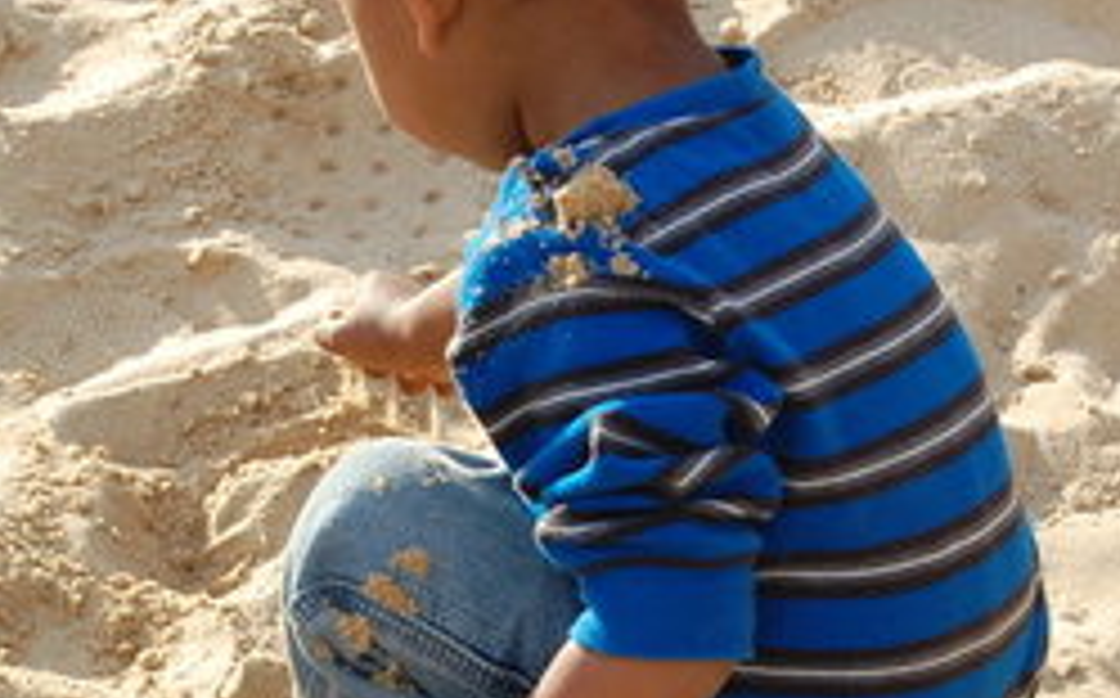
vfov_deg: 6.0
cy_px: 657
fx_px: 6595
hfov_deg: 9.7
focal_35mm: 216
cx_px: 571
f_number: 8
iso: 200
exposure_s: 1/250
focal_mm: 55
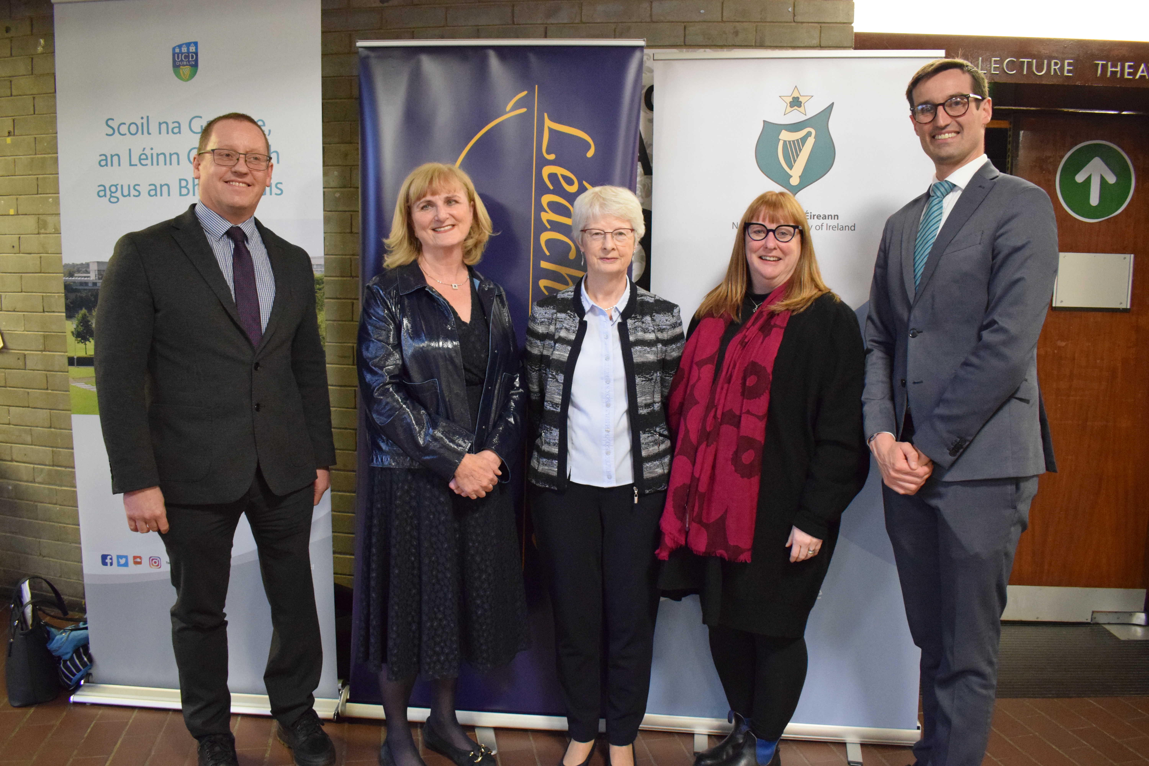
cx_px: 574
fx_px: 862
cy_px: 383
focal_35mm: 27
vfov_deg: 47.9
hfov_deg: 67.4
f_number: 3.5
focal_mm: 18
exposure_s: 1/60
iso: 5000
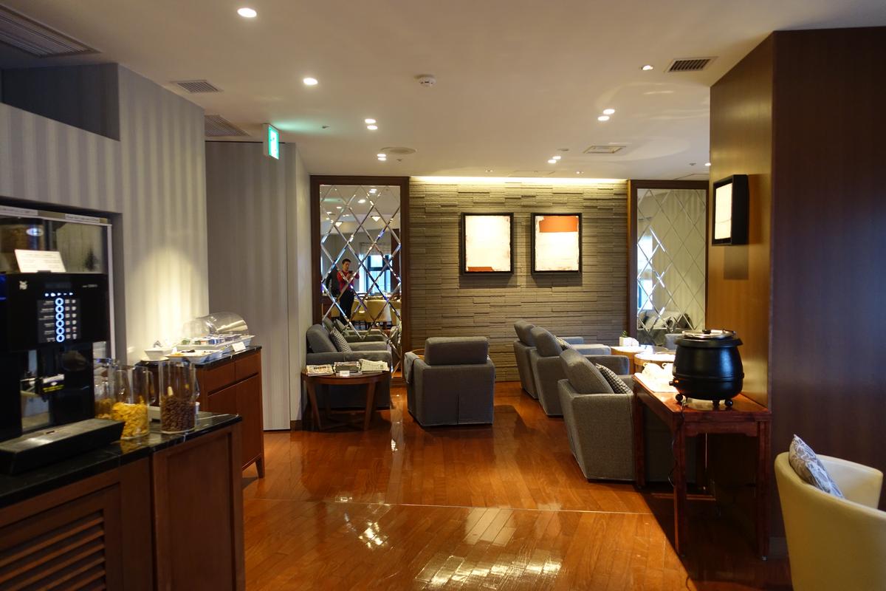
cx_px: 443
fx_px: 591
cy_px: 296
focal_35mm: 24
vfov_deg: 53.1
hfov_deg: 73.7
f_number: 1.8
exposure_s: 1/50
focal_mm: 8.8
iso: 500
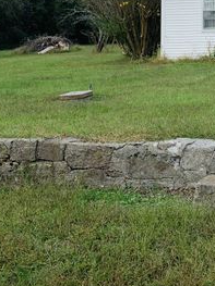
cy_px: -18
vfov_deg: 27.3
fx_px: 547
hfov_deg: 21.4
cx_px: 222
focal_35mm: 66
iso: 25
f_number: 1.8
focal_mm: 4.25
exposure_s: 1/1880
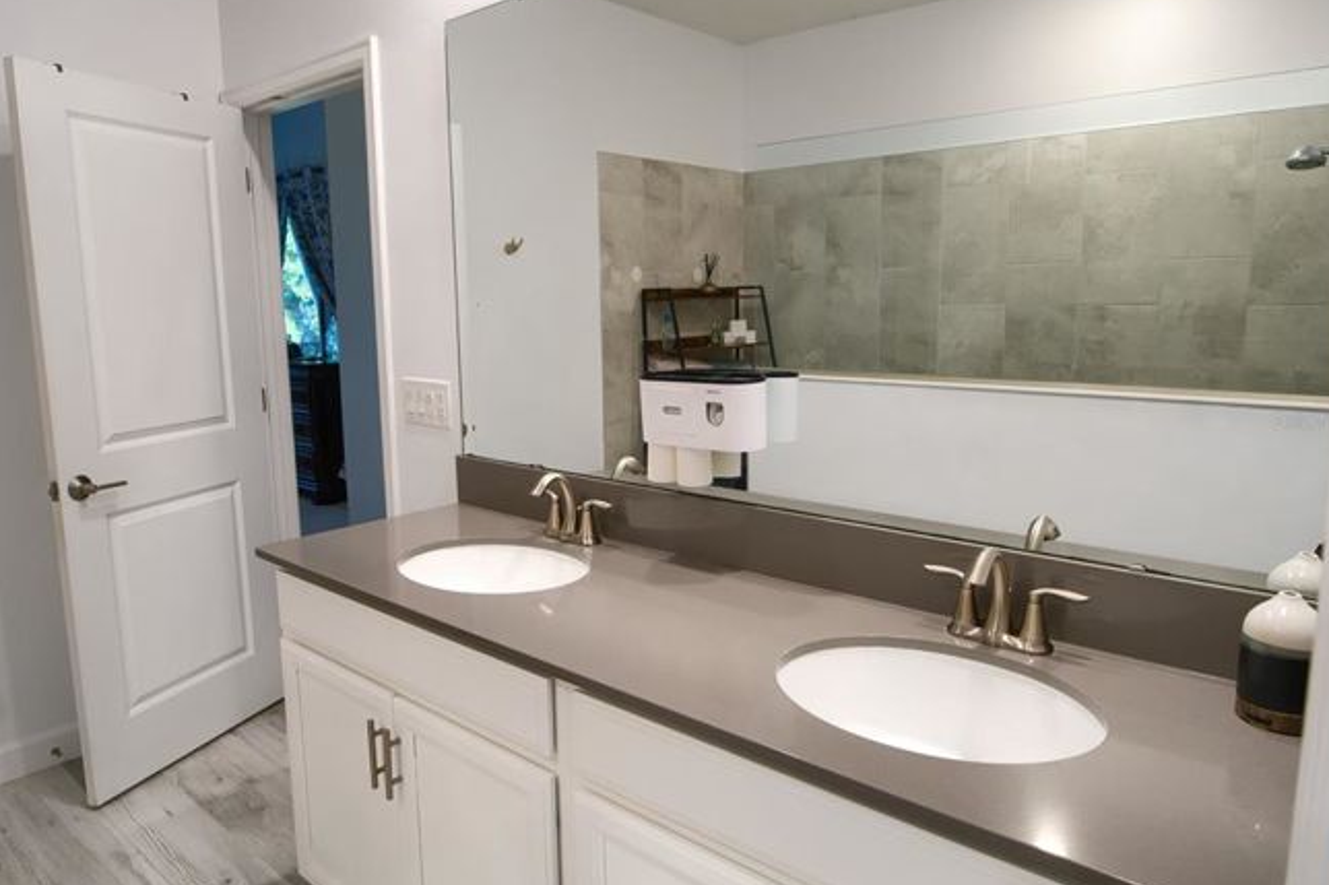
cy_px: 421
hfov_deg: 76.0
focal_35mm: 23
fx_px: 849
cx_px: 626
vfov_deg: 55.1
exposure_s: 1/10
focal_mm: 14
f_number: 6.7
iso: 800
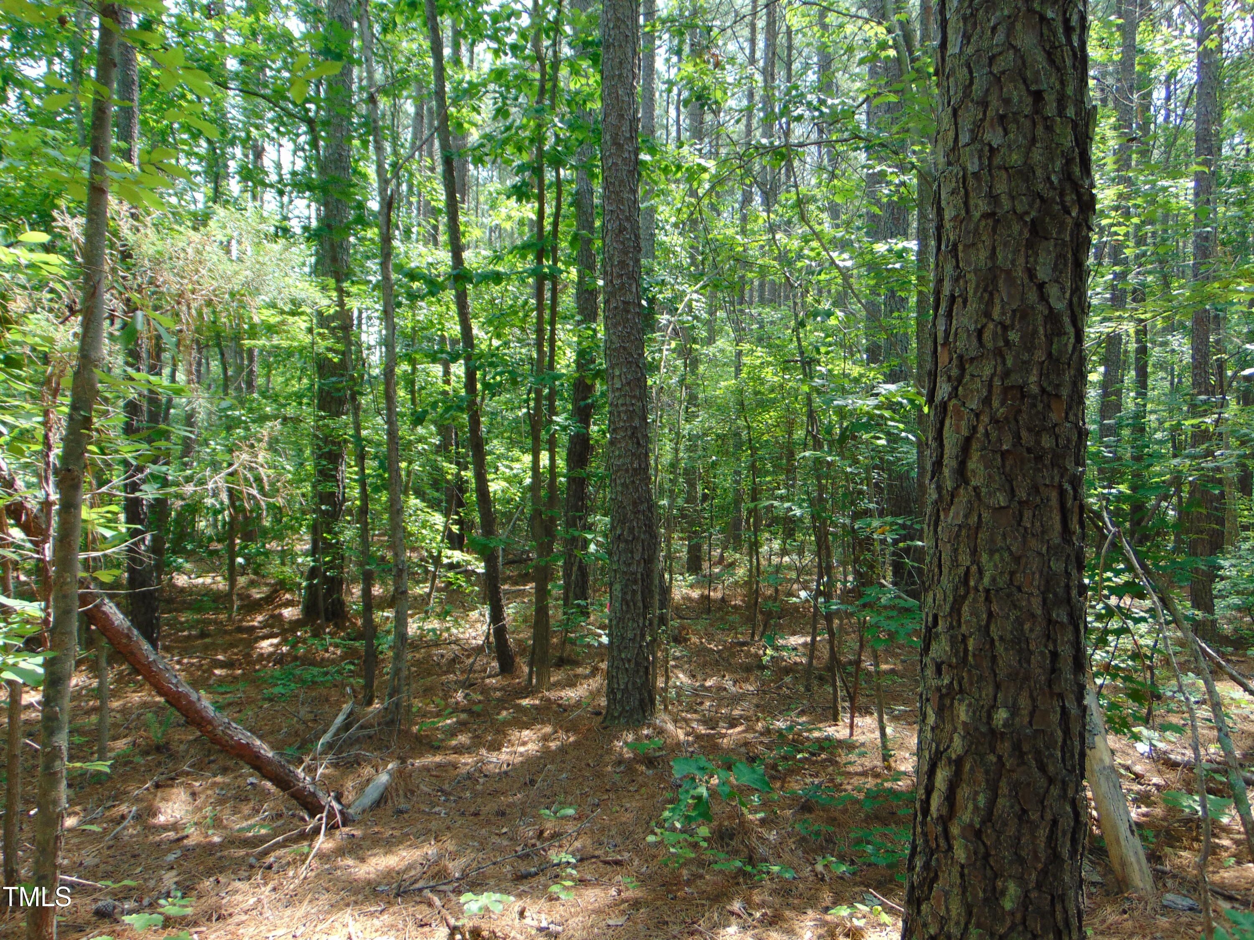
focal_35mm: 25
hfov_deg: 69.4
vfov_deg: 54.9
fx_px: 906
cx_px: 627
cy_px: 470
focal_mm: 4.5
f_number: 3
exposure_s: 1/125
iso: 80
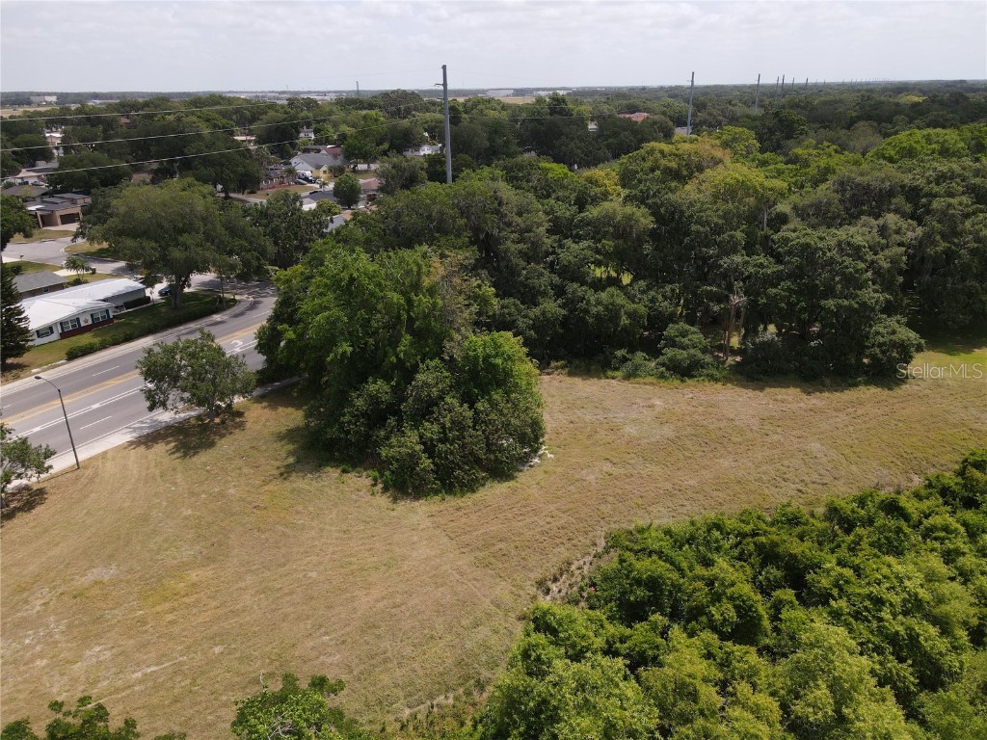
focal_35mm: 24
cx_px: 494
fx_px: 684
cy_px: 370
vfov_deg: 56.8
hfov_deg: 71.6
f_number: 2.8
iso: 100
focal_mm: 4.5
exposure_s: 1/640
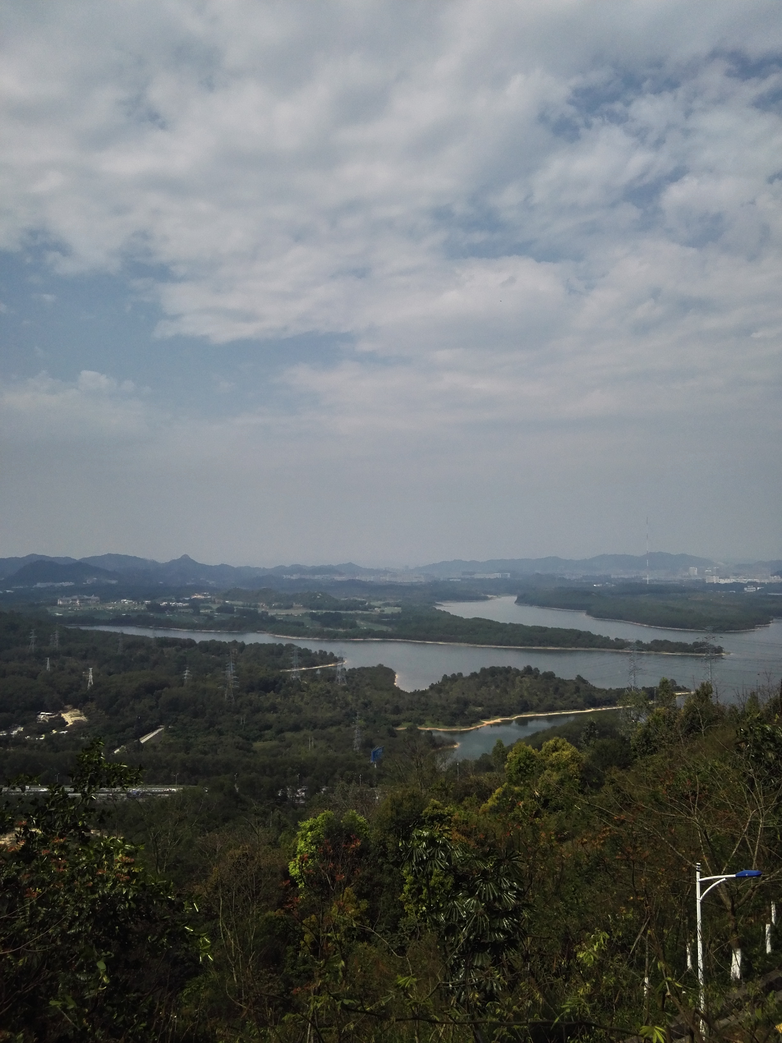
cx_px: 391
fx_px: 874
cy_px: 522
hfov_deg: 48.2
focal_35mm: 29
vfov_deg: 61.7
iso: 100
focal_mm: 3.8
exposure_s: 1/6289
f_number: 2
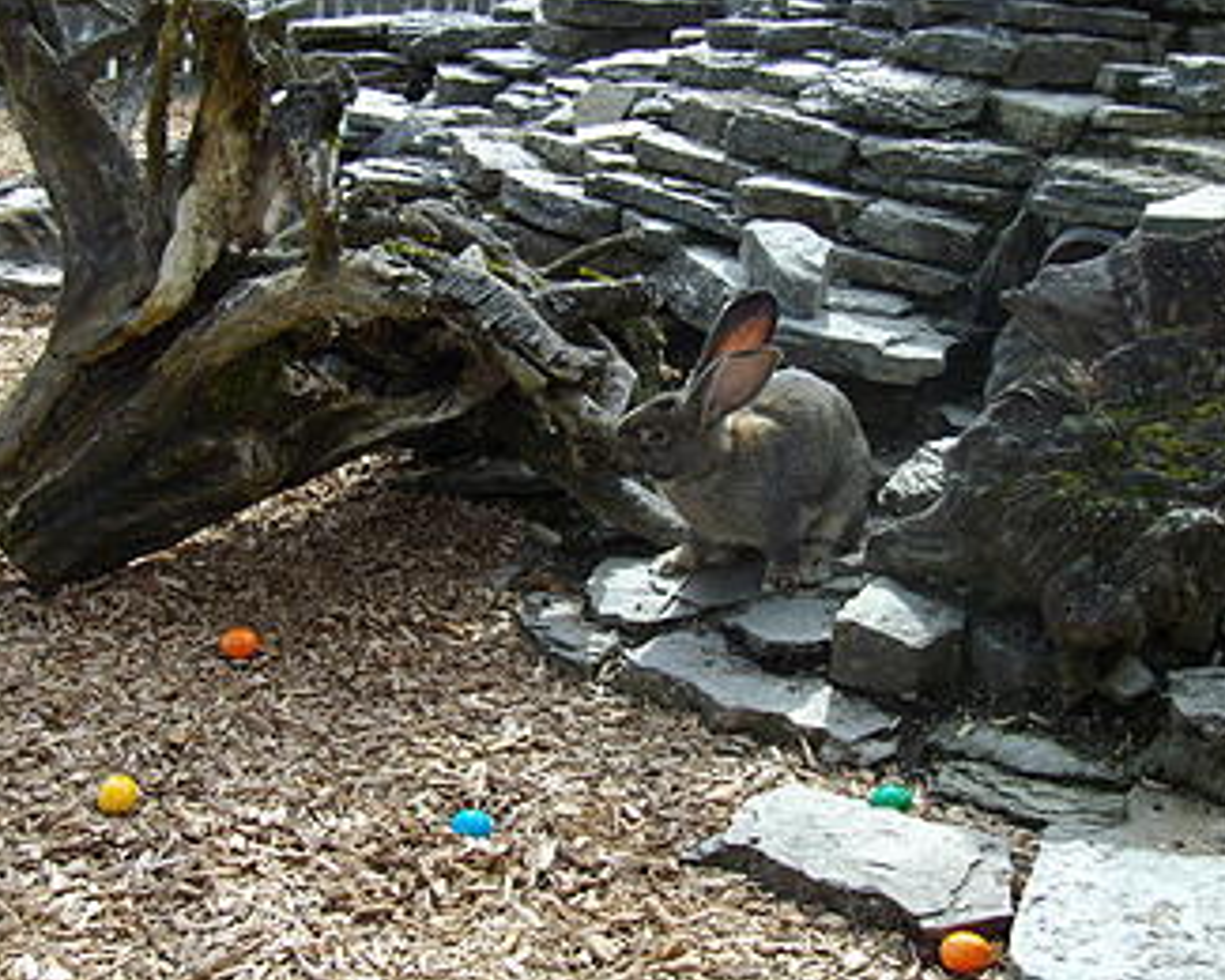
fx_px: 2067
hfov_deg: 33.0
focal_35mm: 57
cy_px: 486
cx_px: 641
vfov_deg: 26.7
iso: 100
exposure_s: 1/320
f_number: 3.6
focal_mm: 9.6
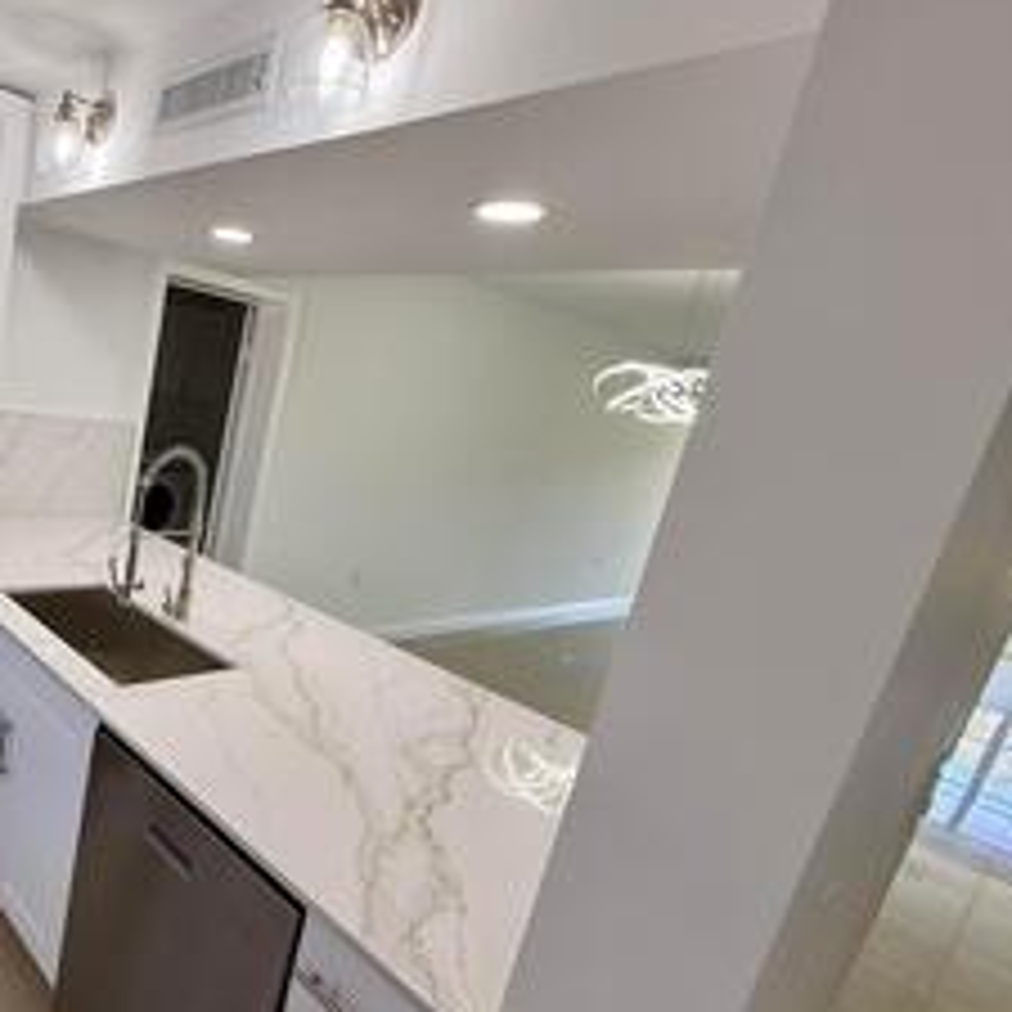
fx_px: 728
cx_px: 144
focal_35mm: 22
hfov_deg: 61.2
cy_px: 549
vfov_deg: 69.5
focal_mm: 2.22
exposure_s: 1/120
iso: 125
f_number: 2.2
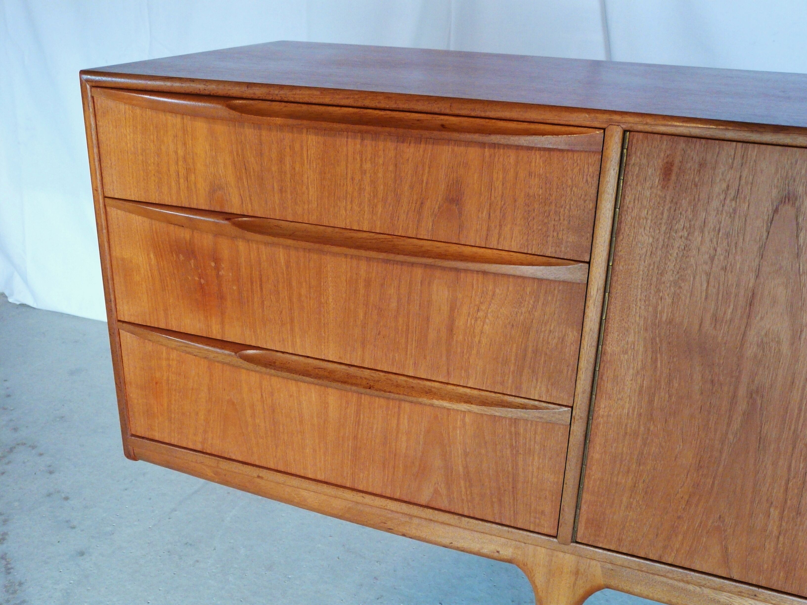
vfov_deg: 40.7
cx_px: 404
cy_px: 302
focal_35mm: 35
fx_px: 816
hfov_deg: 52.6
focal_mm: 5.8
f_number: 2.8
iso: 400
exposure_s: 1/40
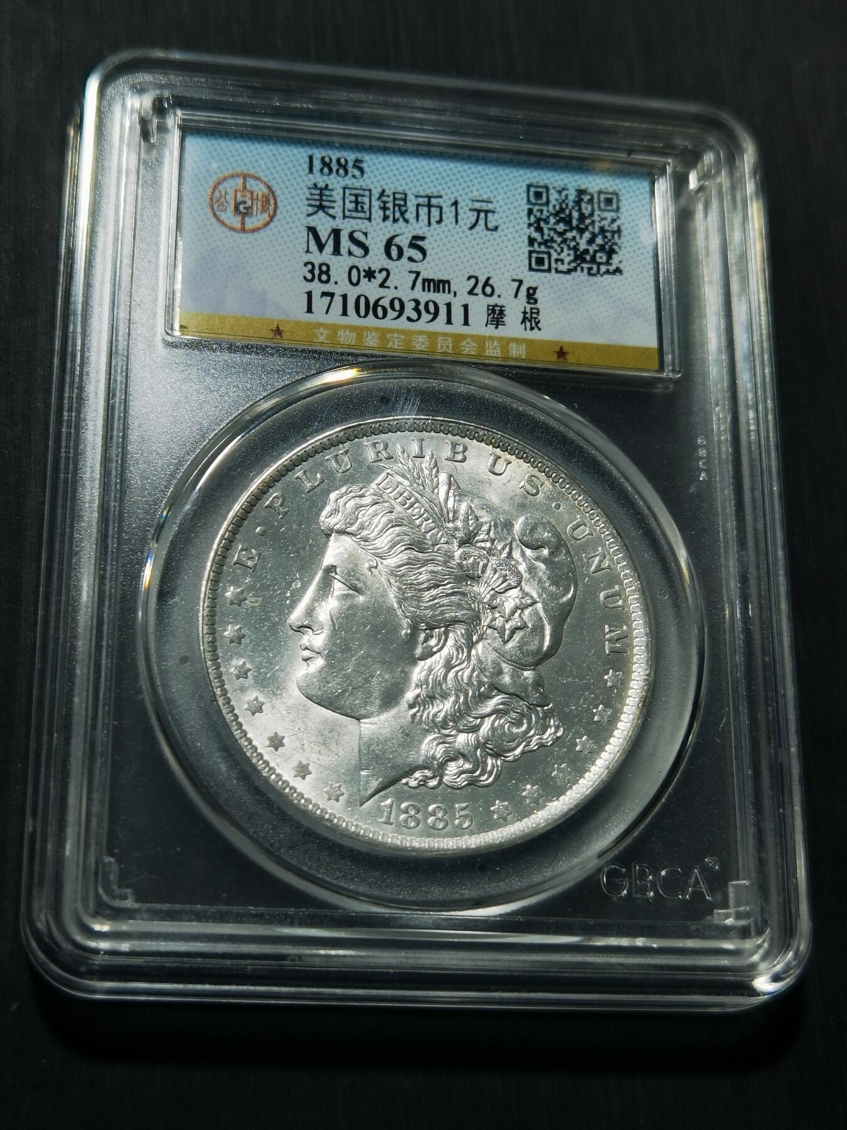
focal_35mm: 55
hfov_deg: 26.6
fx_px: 1794
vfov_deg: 34.9
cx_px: 424
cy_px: 565
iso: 50
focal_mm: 6.67
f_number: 1.9
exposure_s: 1/108
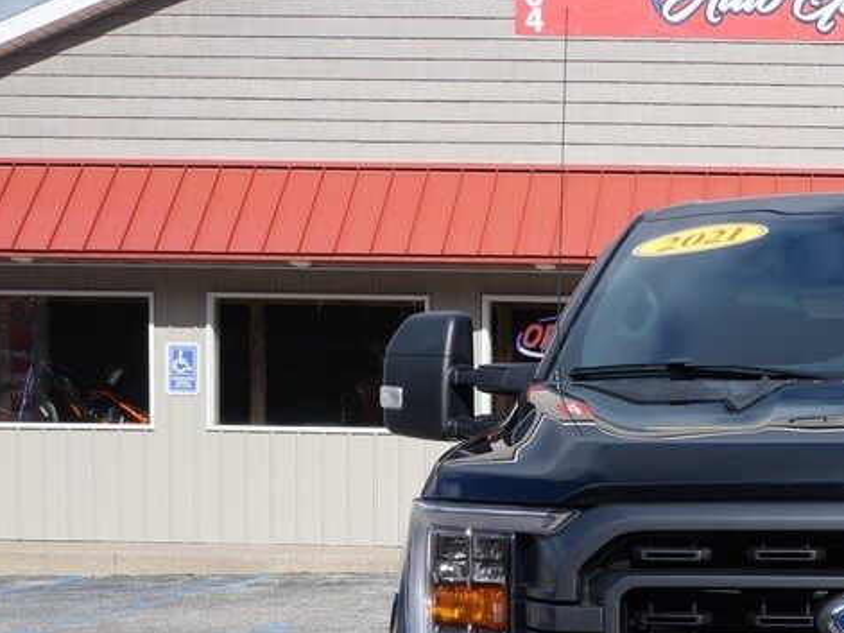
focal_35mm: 87
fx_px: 2121
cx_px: 900
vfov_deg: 16.5
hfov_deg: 21.5
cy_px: 665
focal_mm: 20
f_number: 9
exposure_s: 1/400
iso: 200
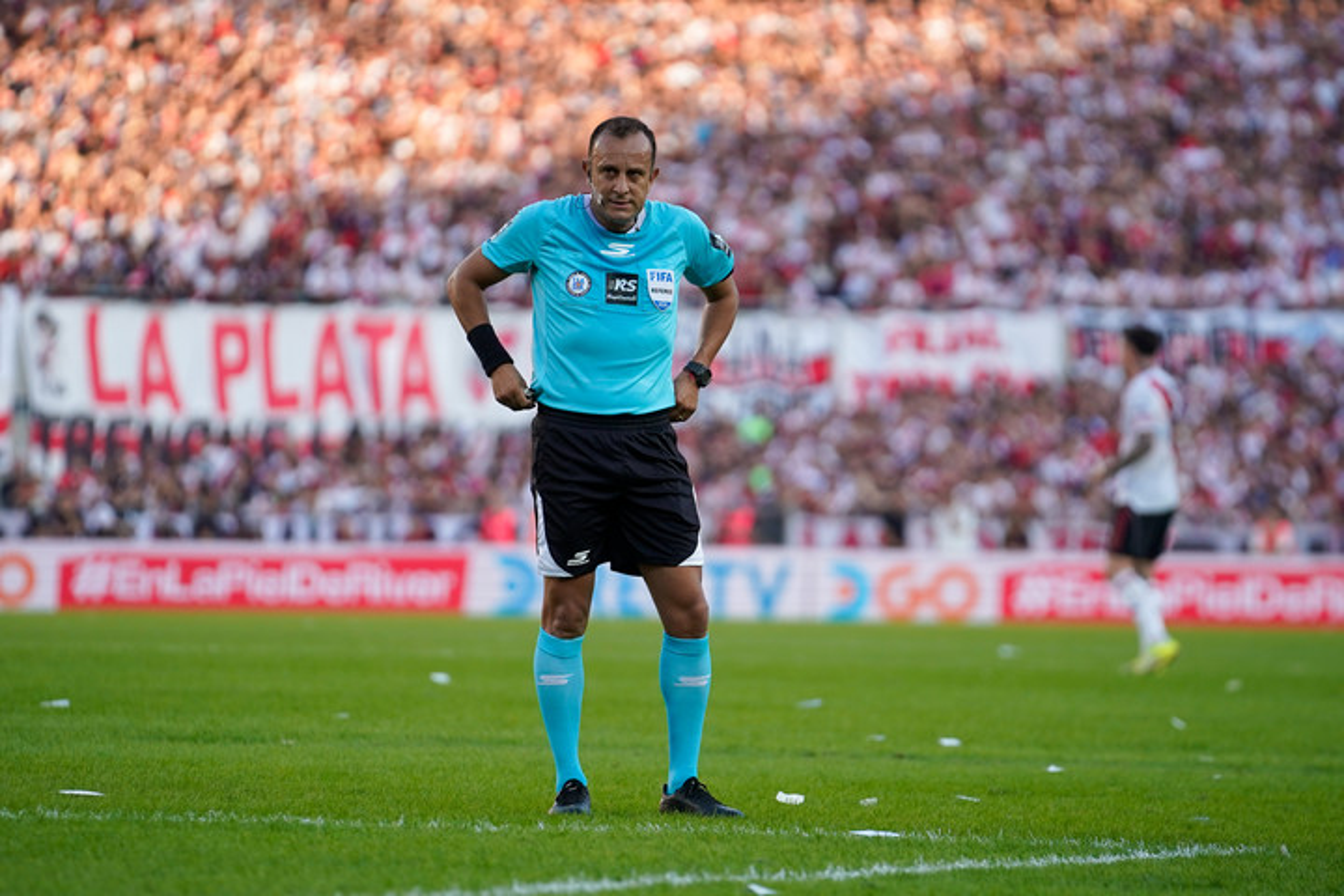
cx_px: 672
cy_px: 448
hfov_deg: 6.9
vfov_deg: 4.6
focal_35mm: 300
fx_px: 11199
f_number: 2.8
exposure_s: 1/2000
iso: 640
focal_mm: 200
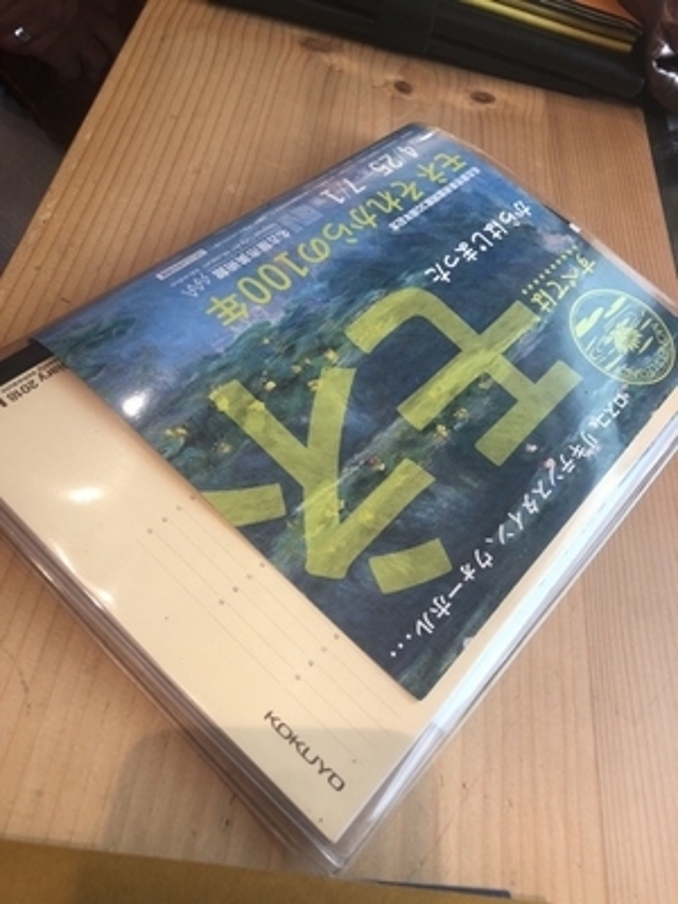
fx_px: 731
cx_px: 339
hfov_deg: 49.7
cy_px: 452
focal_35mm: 28
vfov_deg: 63.4
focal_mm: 4
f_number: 1.8
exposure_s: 1/20
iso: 40
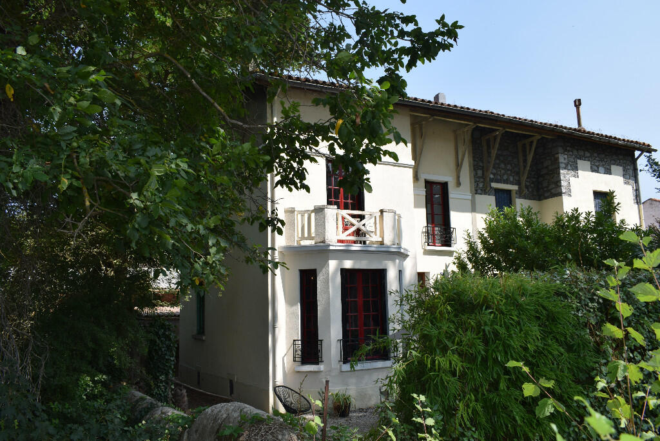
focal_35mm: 30
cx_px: 330
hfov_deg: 61.9
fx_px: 550
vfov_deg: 43.6
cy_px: 220
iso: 100
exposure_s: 1/200
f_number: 8
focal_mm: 20
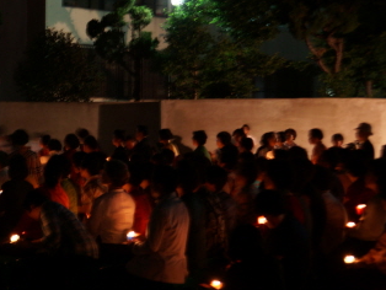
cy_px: 141
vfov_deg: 19.2
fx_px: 859
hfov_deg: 23.8
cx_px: -36
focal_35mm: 77
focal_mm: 24
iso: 400
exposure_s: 1/2.5
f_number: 4
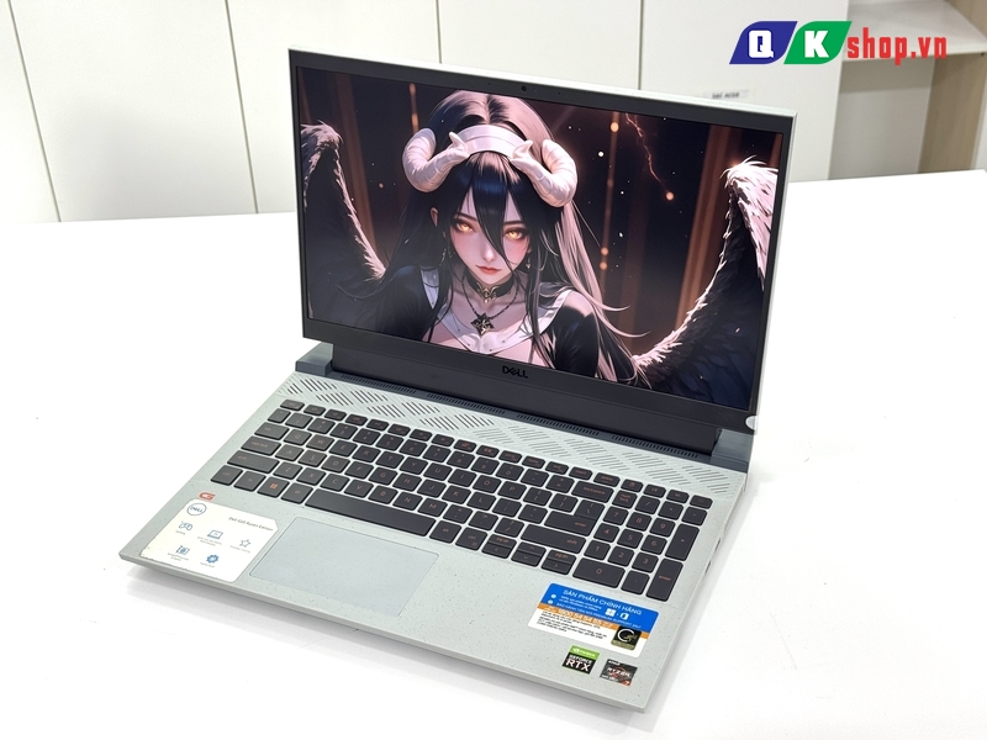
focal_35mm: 48
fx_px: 1369
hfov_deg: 39.7
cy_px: 370
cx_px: 494
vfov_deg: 30.3
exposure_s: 1/100
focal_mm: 6.76
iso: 64
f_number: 1.78
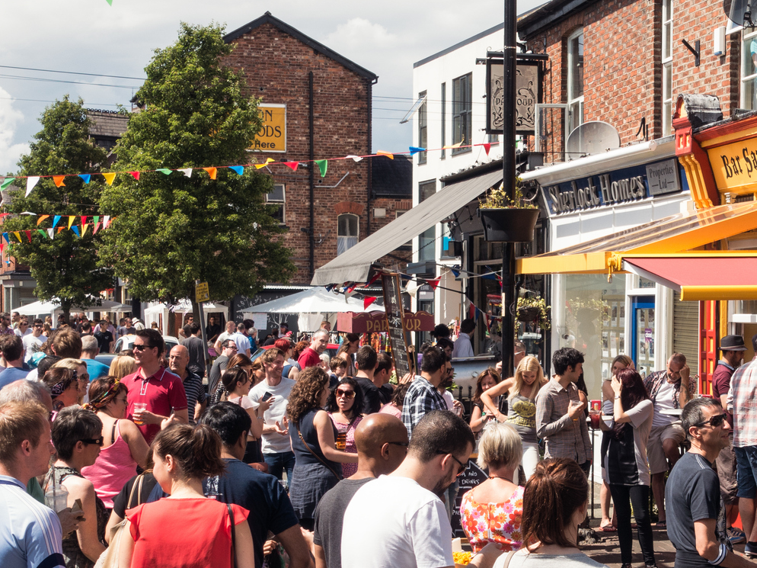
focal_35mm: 78
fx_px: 1705
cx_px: 546
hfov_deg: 24.8
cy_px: 359
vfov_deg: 18.9
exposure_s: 1/640
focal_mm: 13.92
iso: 125
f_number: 4.5
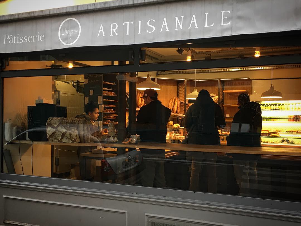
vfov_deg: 48.2
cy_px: 113
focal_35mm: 29
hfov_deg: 61.7
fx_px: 252
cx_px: 150
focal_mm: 4.15
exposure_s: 1/33
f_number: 2.2
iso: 80
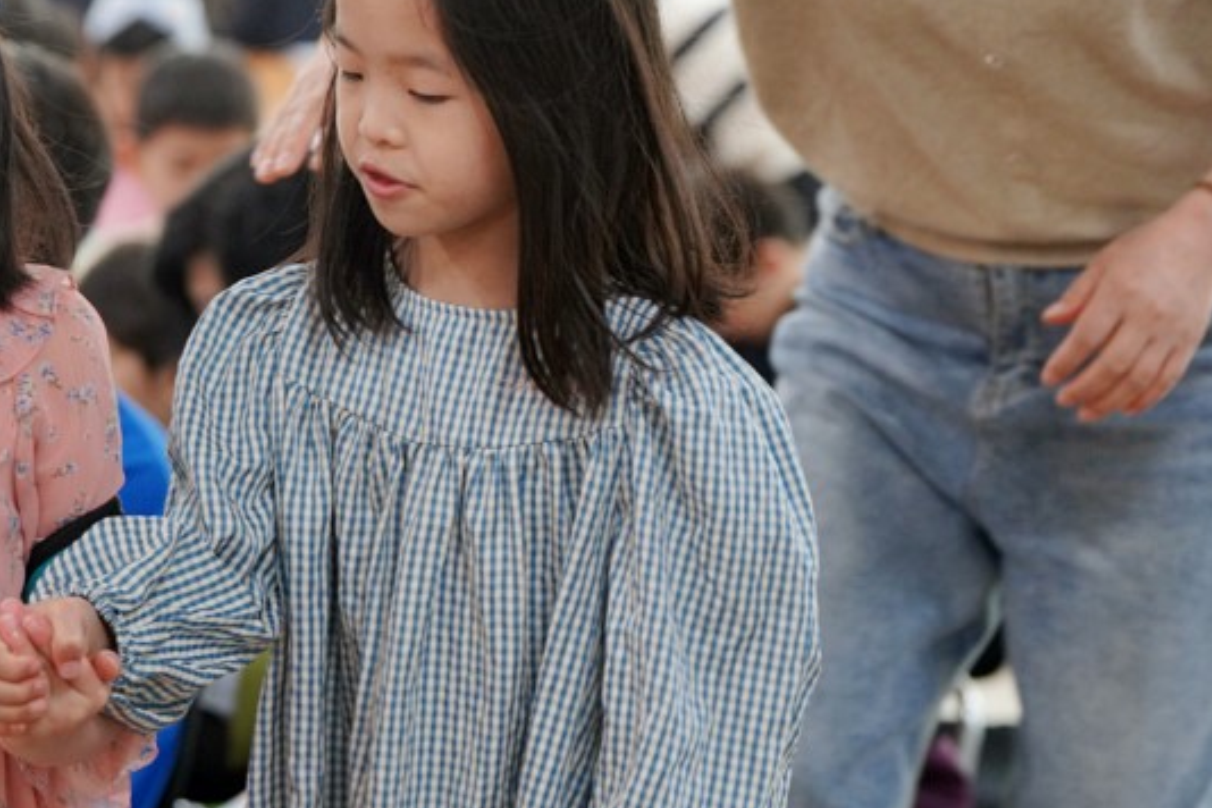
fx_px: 5622
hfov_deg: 12.3
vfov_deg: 8.2
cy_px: 399
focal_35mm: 167
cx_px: 254
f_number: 4
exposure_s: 1/160
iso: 2000
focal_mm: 99
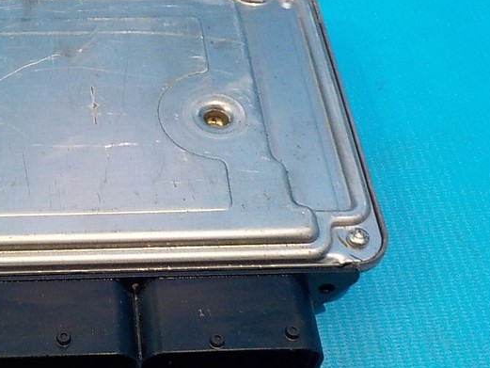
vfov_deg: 24.8
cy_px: 177
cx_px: 98
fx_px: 835
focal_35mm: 59
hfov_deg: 31.8
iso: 250
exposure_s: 1/30
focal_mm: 4.1
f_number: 3.3
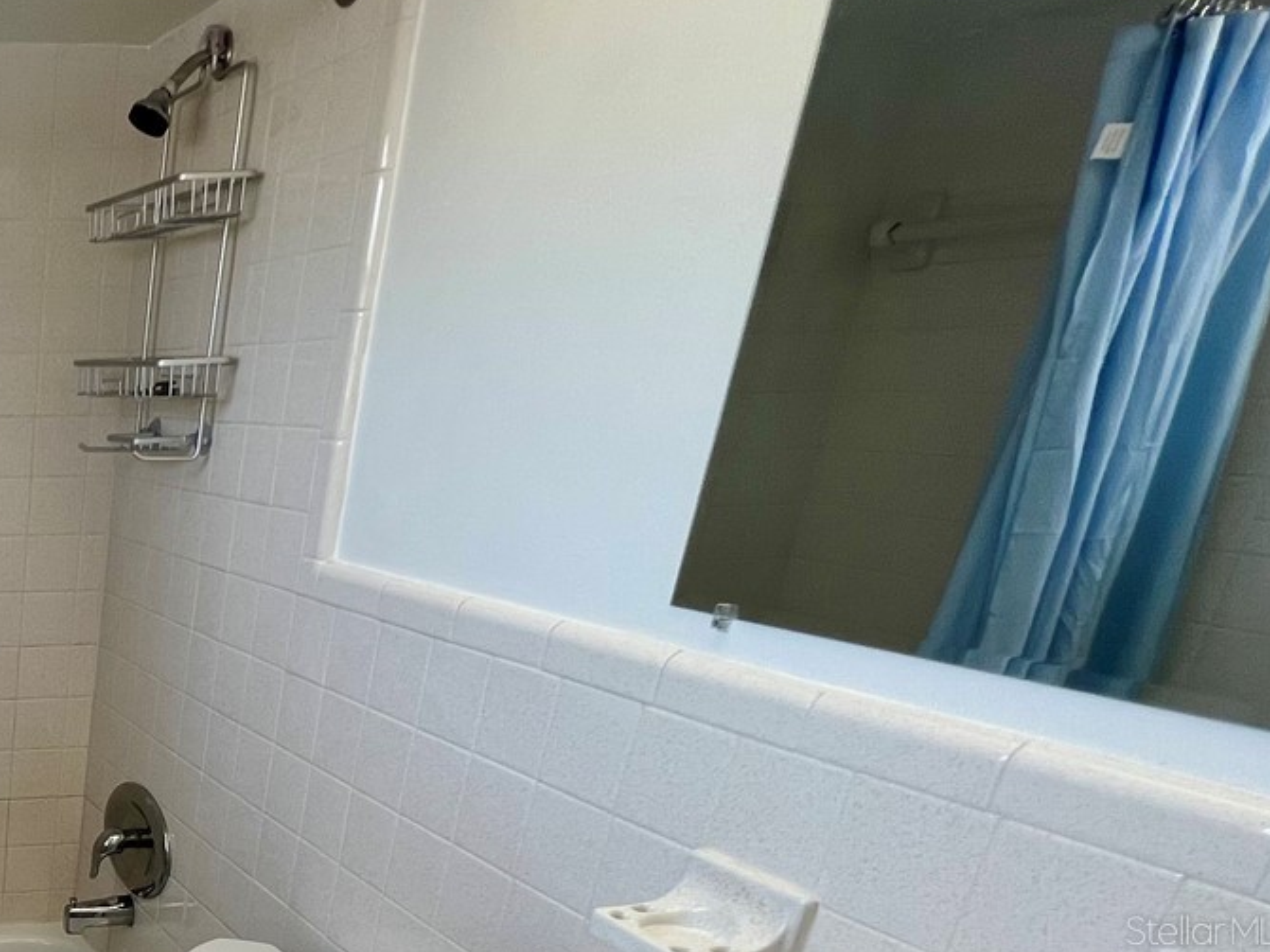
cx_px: -210
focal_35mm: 31
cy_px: 929
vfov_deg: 40.4
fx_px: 1137
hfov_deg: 42.0
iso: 64
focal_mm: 1.57
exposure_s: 1/120
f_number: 1.8
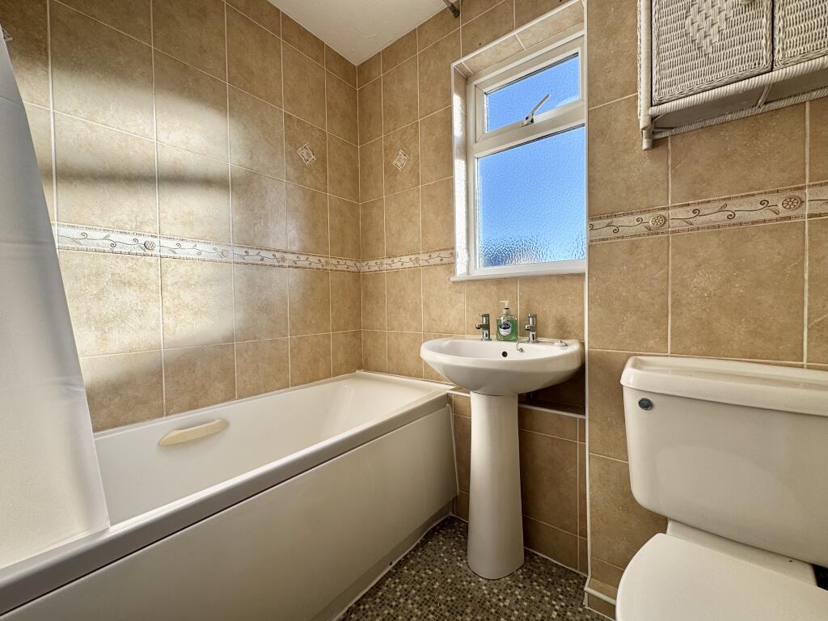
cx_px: 414
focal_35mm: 14
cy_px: 310
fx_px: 335
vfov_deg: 85.7
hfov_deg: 102.1
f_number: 2.2
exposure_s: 1/154
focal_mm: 2.22
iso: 40
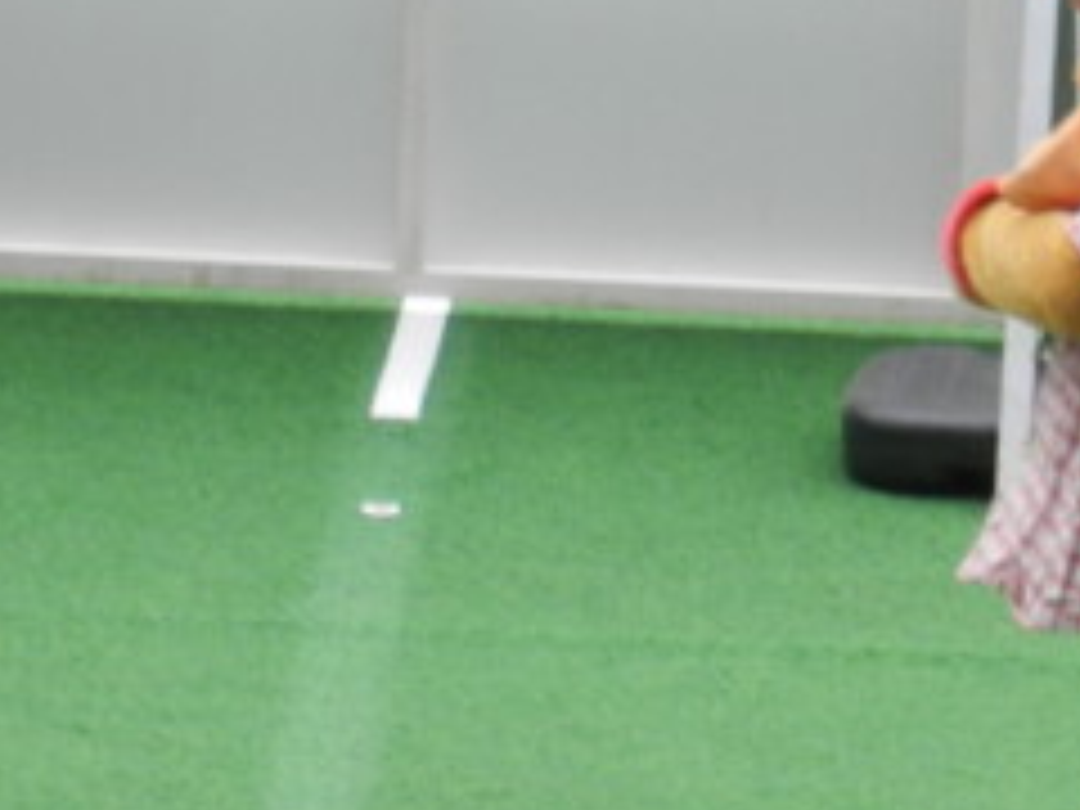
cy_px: 171
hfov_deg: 1.9
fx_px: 32167
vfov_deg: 1.4
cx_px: 1148
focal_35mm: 1031
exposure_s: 1/100
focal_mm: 55
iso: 160
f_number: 5.4
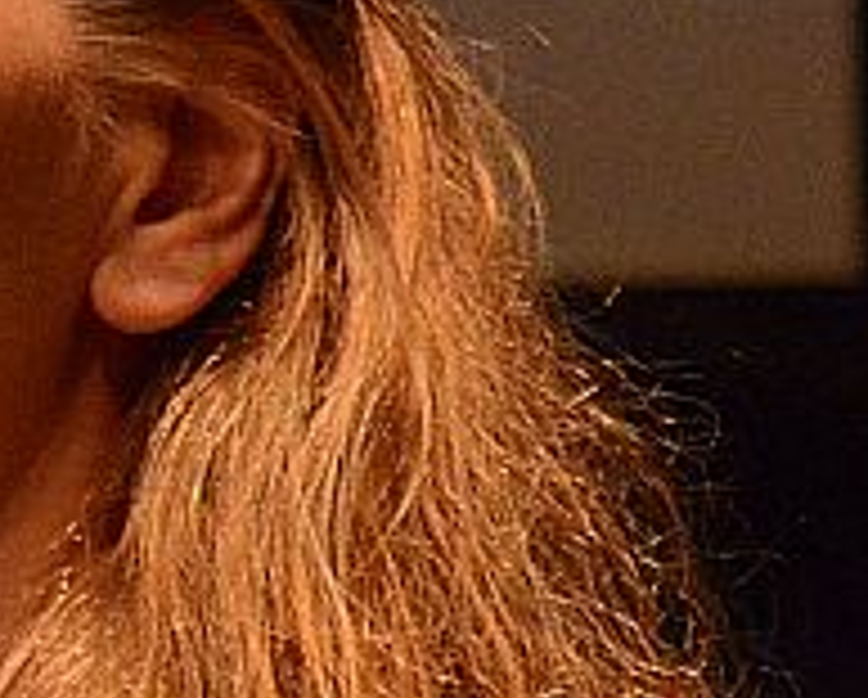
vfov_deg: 2.4
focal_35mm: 651
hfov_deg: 3.0
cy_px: -122
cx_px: -742
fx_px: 16749
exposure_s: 1/60
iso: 5000
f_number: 7.1
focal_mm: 112
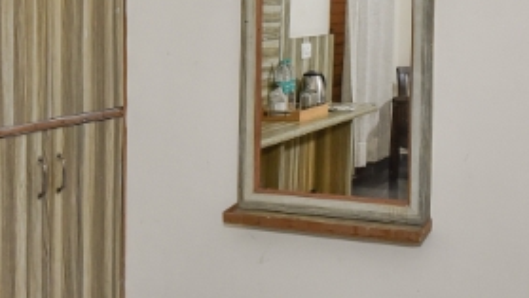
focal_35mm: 65
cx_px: 365
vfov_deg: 18.5
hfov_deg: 32.0
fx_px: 912
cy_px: 107
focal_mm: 16
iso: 1000
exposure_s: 1/100
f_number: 8
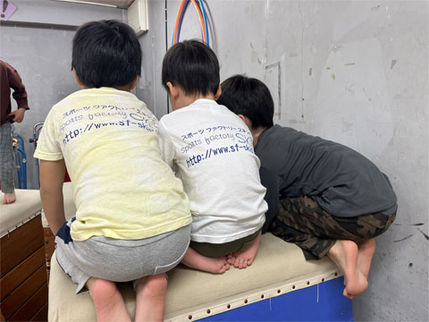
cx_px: 214
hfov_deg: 67.3
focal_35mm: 26
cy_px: 161
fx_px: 322
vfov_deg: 53.1
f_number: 1.6
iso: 80
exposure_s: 1/120
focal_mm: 5.1
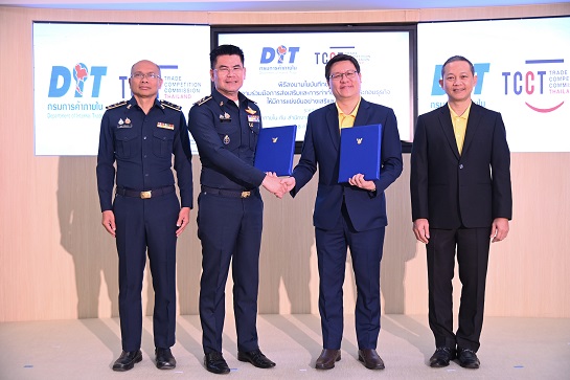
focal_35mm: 44
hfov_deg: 44.5
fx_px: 696
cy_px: 190
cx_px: 285
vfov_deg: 30.5
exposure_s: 1/80
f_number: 4
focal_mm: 44
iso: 1600
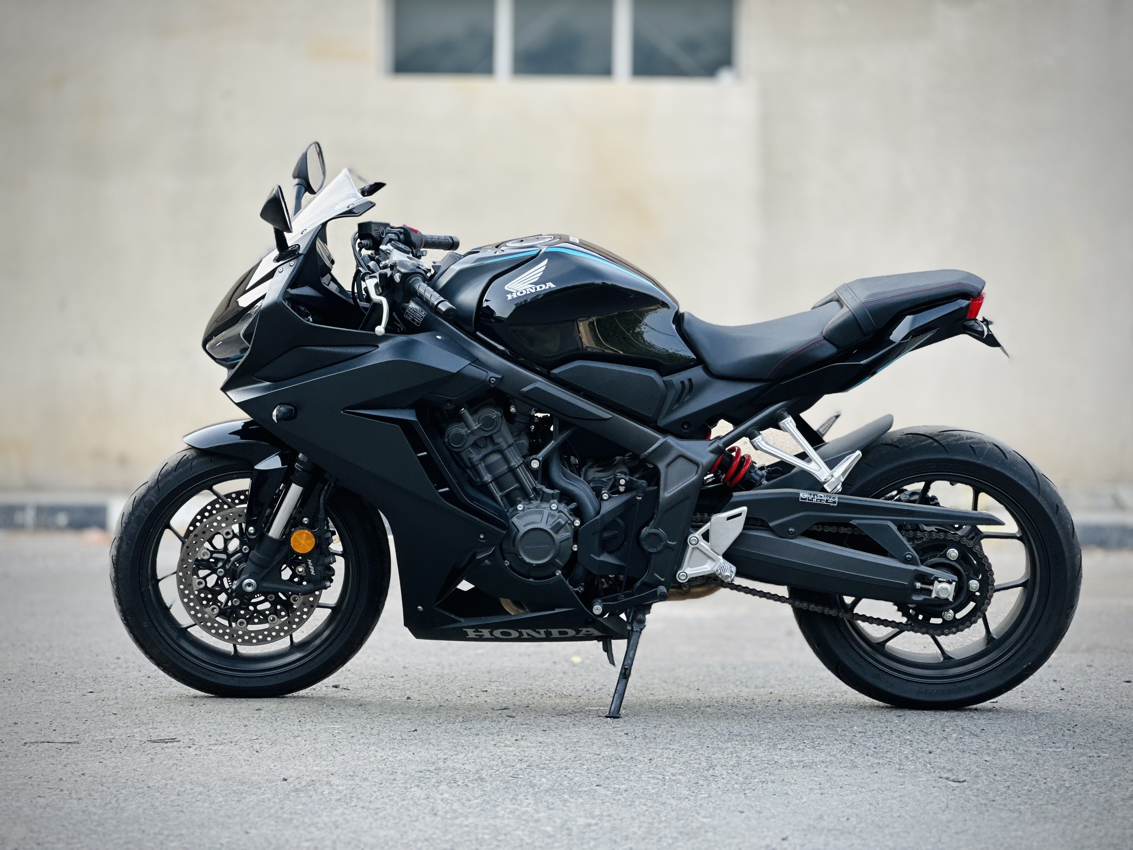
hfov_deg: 25.3
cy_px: 425
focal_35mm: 77
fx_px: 2520
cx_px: 566
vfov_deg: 19.1
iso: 50
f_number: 2.8
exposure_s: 1/121
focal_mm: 9
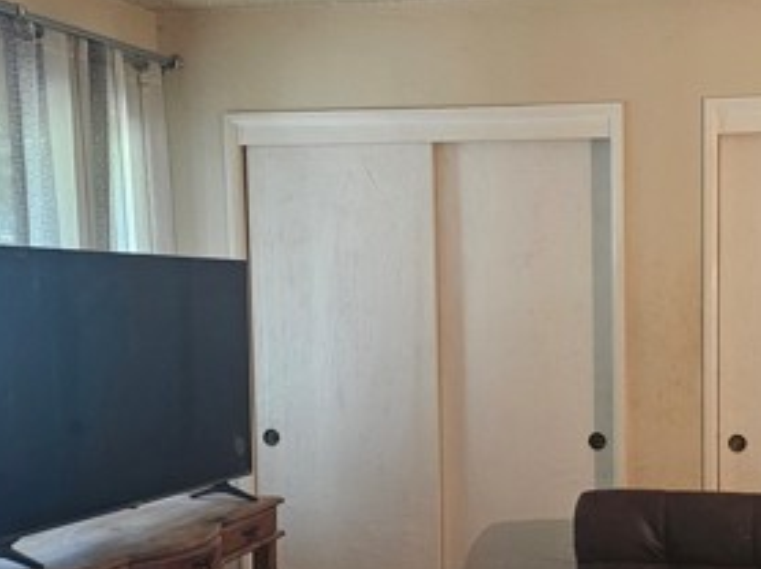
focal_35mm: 53
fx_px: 1164
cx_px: 599
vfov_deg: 27.2
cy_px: 408
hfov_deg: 35.1
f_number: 1.7
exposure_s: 1/60
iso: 640
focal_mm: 6.3
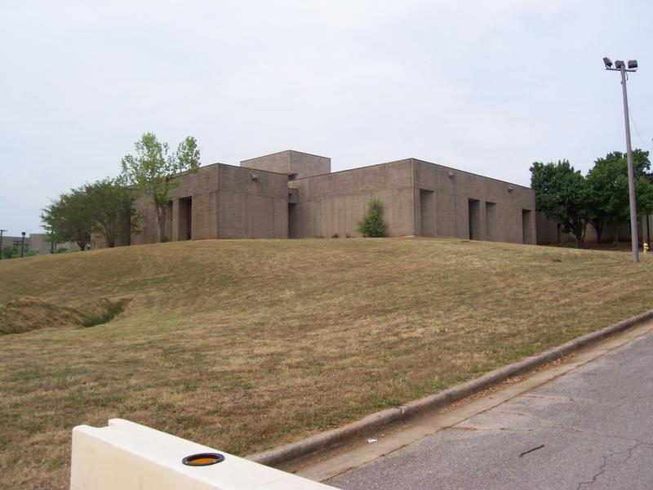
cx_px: 326
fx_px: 641
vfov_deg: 41.8
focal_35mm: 34
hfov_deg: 54.0
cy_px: 245
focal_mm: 5.6
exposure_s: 1/455
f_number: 5.1
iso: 80
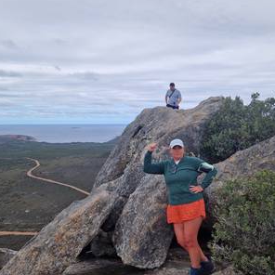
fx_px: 297
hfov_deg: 49.6
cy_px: 146
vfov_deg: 49.7
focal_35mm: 33
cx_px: 159
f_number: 1.8
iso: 50
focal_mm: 5.4
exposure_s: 1/958
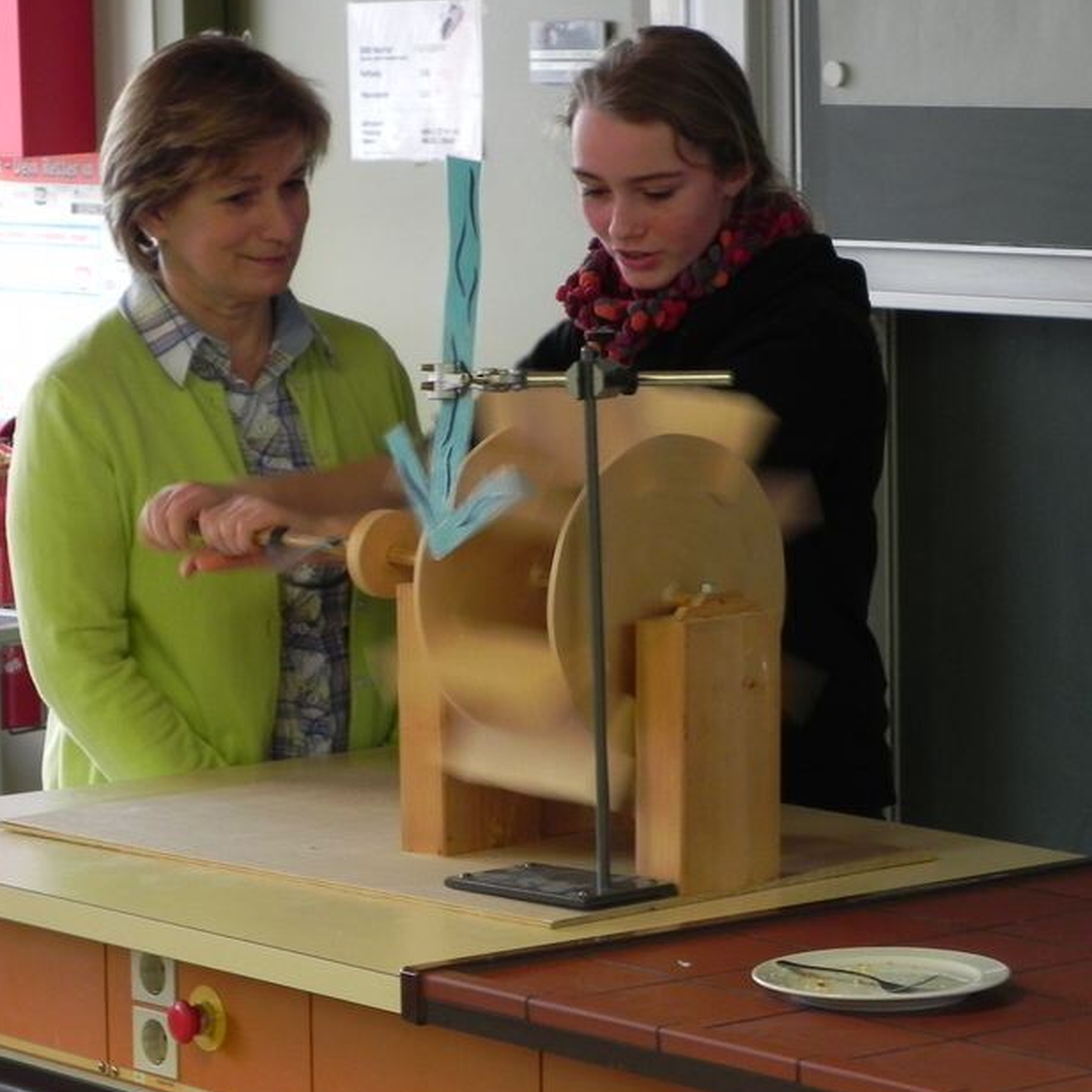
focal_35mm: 136
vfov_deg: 12.8
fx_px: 4854
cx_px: 421
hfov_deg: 12.8
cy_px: 476
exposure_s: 1/30
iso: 217
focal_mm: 16.9
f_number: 4
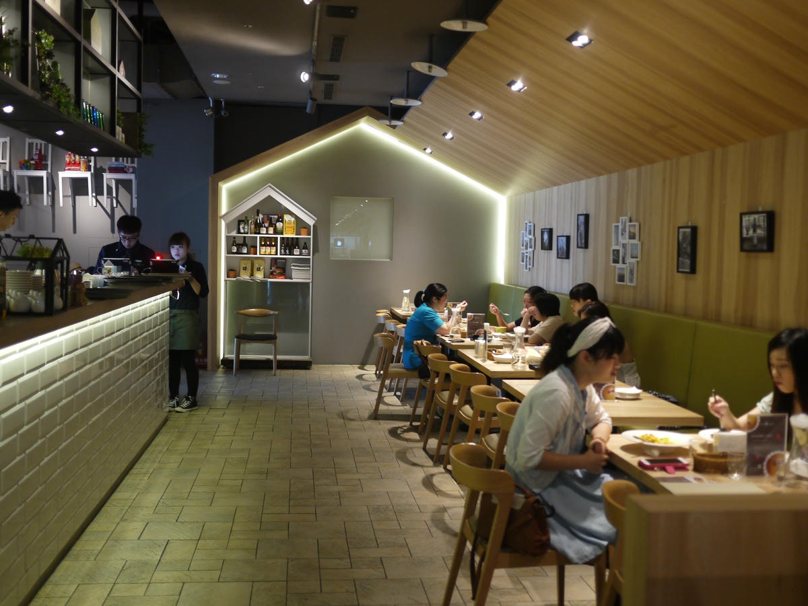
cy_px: 303
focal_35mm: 40
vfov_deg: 36.0
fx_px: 934
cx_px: 404
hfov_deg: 46.8
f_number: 1.7
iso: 400
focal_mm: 20
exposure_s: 1/60
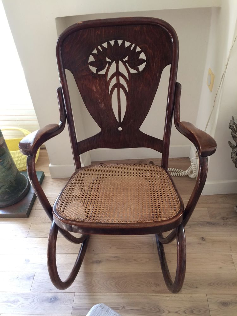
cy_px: 158
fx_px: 265
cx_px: 118
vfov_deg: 61.7
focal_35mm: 29
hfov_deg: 48.2
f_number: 2.2
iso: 125
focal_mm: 4.15
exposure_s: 1/33
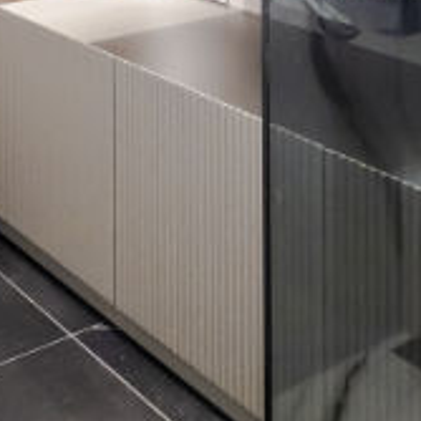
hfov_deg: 23.2
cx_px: 295
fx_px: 1018
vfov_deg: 19.4
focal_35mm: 74
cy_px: -262
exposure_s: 1/30
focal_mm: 7
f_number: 4
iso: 400
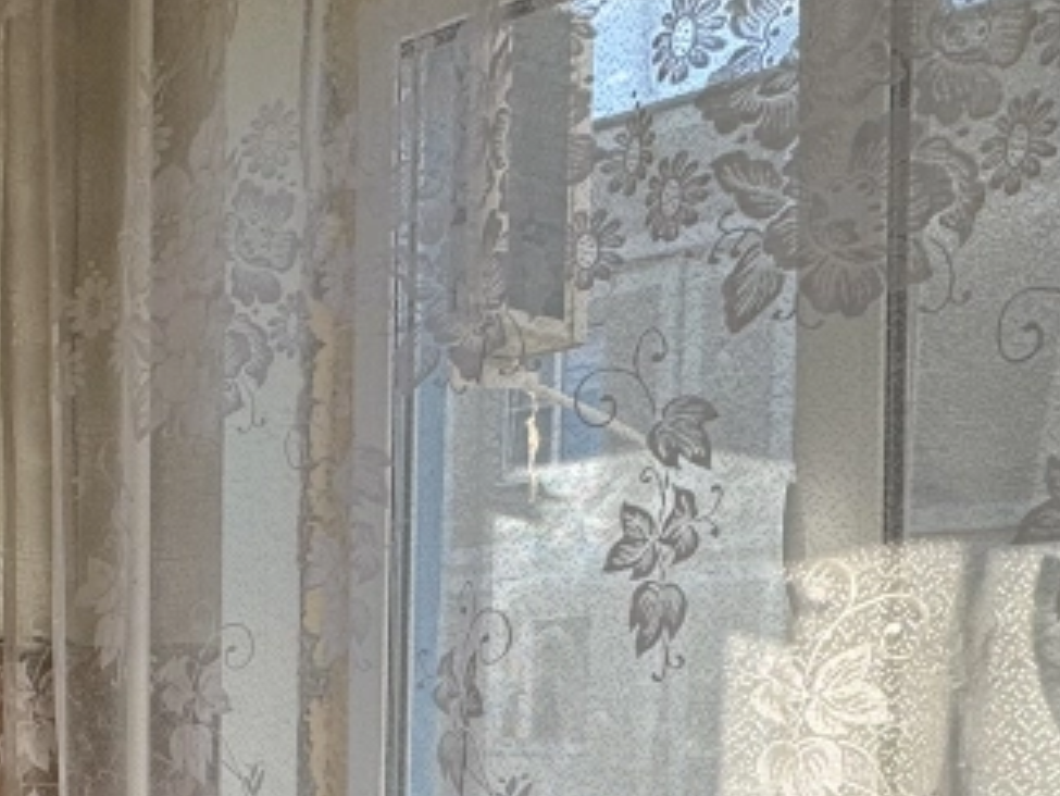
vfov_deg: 24.7
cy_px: 931
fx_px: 1654
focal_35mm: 54
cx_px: 166
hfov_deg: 34.1
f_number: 2.2
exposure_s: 1/351
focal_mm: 2.22
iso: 40
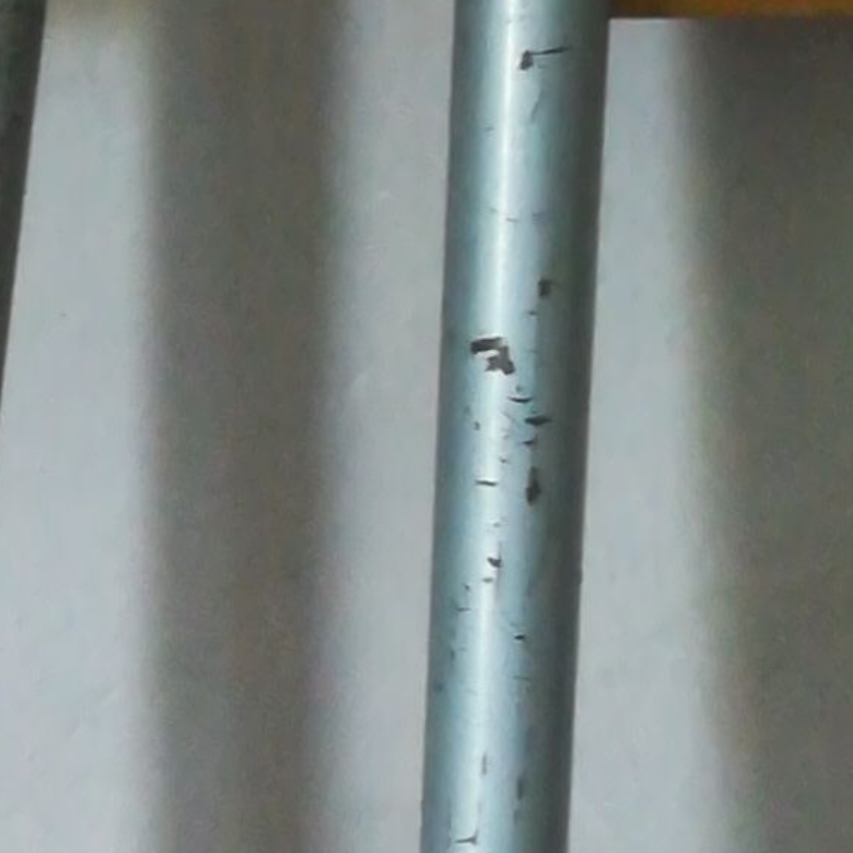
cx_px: -1119
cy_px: 1589
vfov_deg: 10.2
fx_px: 4461
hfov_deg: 9.8
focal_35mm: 160
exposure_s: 1/33.3
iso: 400
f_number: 2.2
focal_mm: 3.83
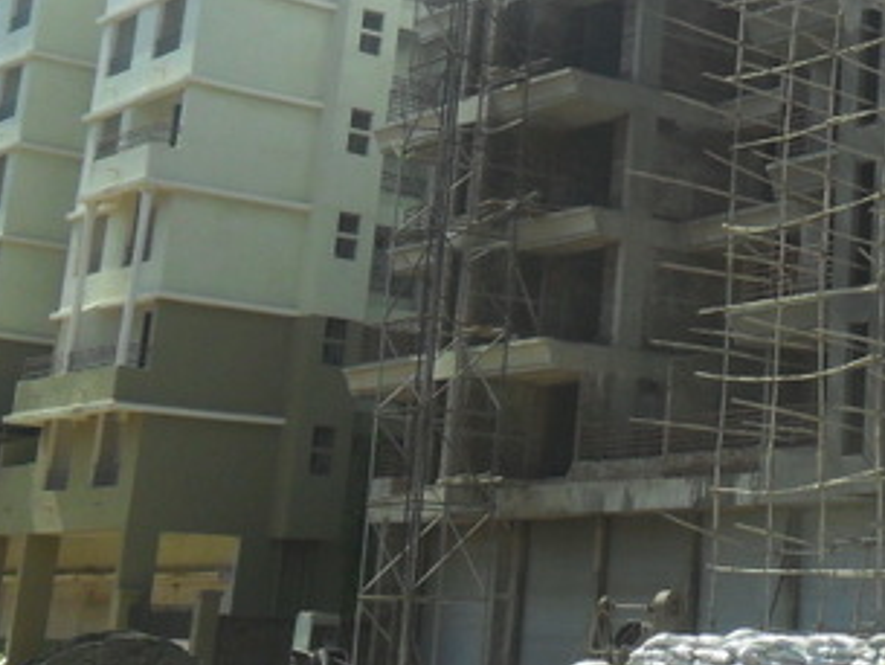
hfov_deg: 21.7
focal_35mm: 84
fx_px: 2148
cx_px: 1047
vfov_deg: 17.2
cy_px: 26
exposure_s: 1/1000
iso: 100
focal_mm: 5.7
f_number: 3.7
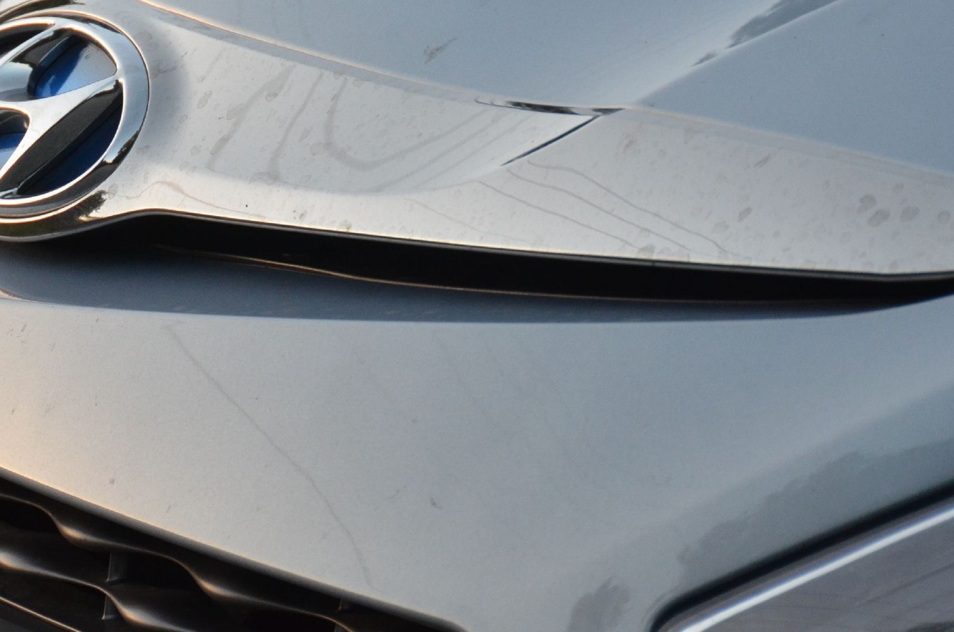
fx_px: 14810
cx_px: 326
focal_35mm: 560
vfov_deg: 2.4
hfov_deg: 3.7
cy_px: 66
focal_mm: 200
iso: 1250
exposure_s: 1/500
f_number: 5.6
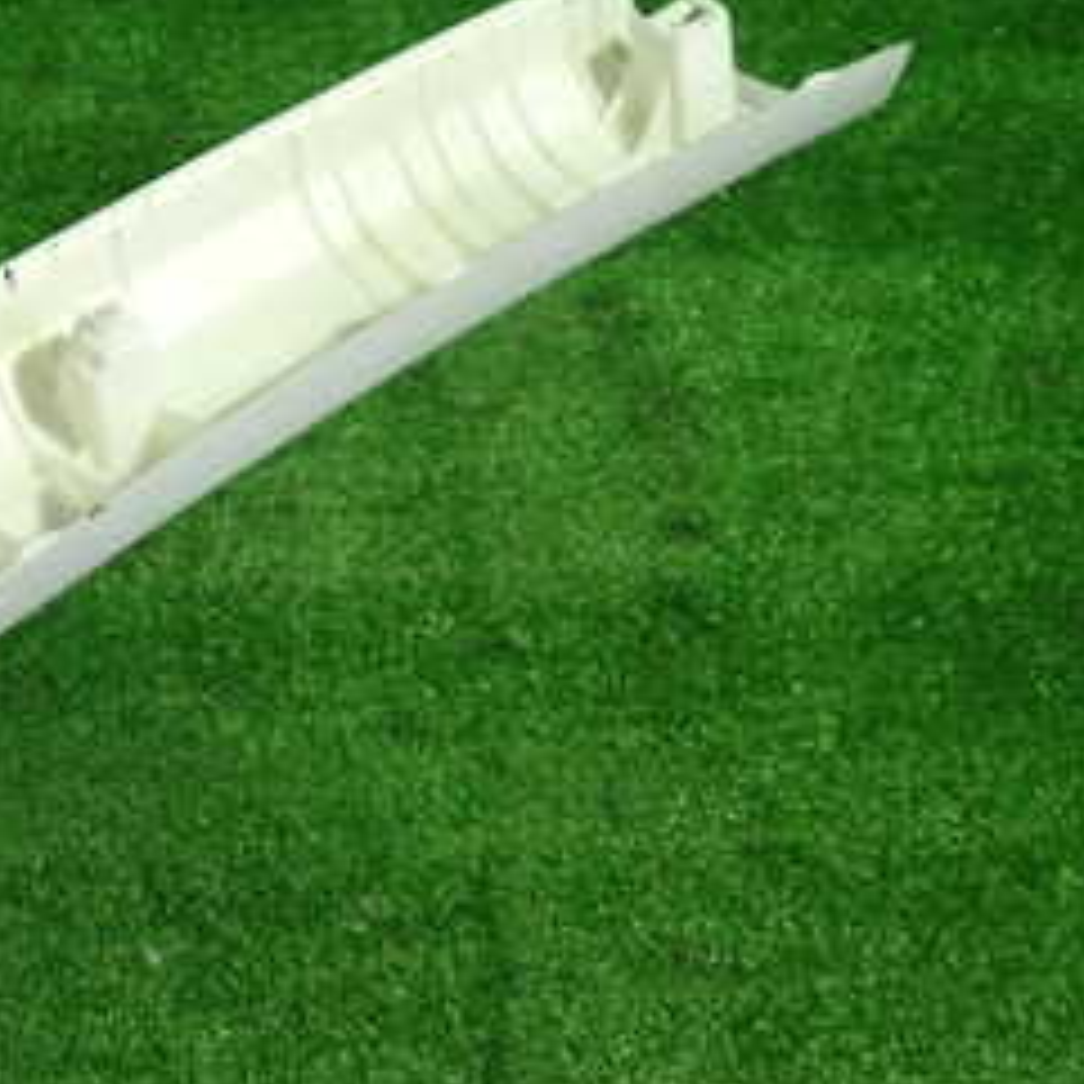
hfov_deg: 28.6
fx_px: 1949
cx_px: -67
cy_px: 463
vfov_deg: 31.0
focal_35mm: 55
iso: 200
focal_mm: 4.5
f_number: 2
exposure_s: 1/60
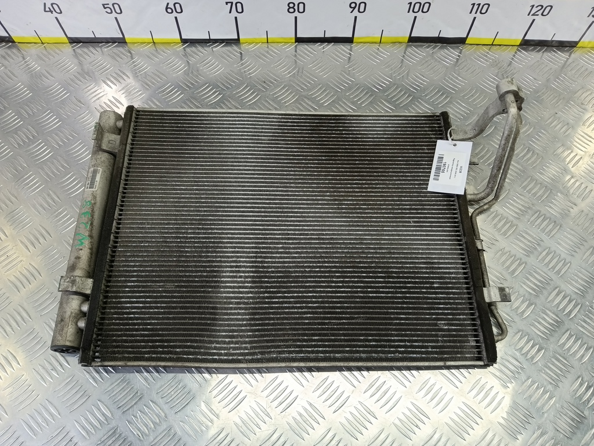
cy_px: 223
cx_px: 297
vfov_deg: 58.9
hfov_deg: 73.9
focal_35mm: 23
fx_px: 395
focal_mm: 4.11
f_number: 1.6
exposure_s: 1/50
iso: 150
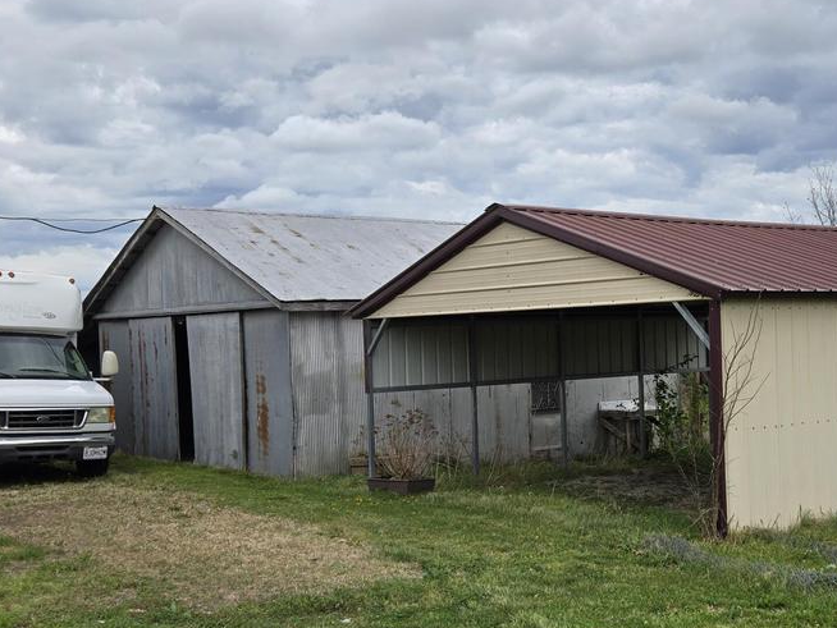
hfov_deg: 38.9
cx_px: 600
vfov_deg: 30.3
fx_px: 1161
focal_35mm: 48
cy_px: 331
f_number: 1.8
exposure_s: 1/1195
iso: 25
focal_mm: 5.4
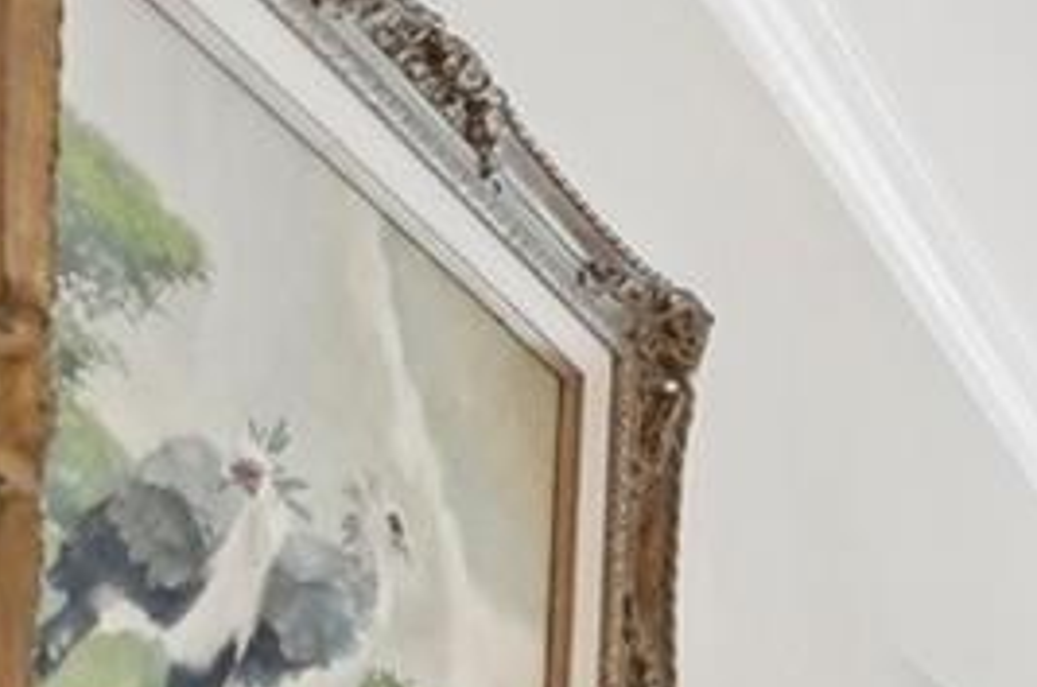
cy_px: 1310
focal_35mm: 84
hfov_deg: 15.2
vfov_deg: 14.0
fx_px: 2415
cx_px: 2424
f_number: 4
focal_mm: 14
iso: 220
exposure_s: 1/13
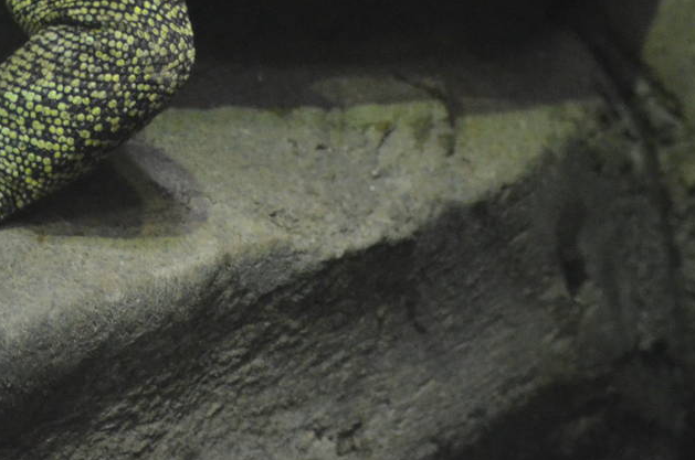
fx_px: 5145
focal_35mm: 267
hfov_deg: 7.7
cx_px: 154
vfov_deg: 5.1
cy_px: -98
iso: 3200
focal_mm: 70
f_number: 4
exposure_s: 1/100
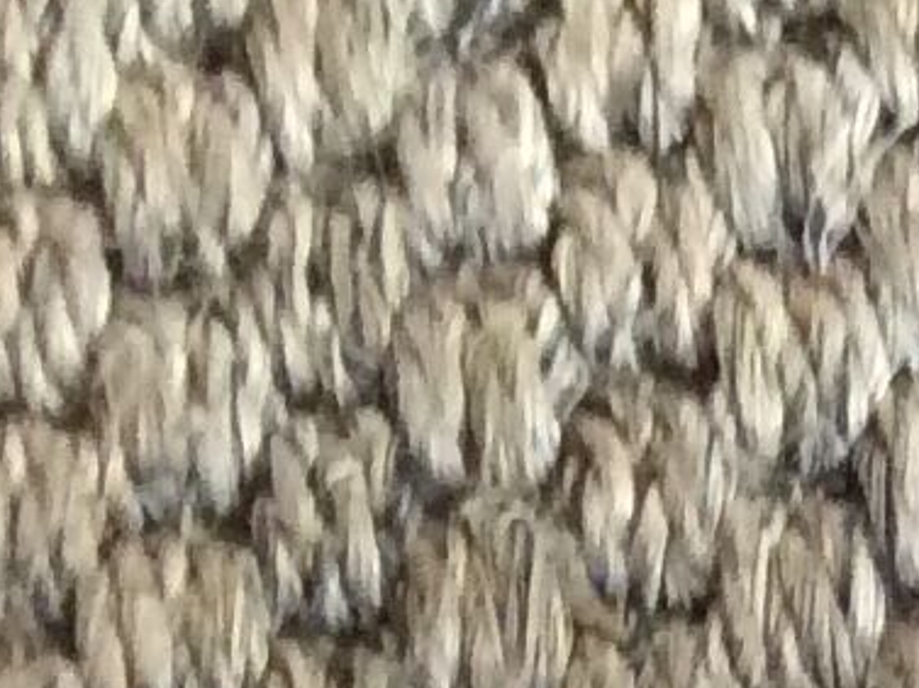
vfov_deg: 6.5
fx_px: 5835
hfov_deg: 8.5
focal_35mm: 220
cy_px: 1437
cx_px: 1860
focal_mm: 3.3
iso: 200
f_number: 2.4
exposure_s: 1/25
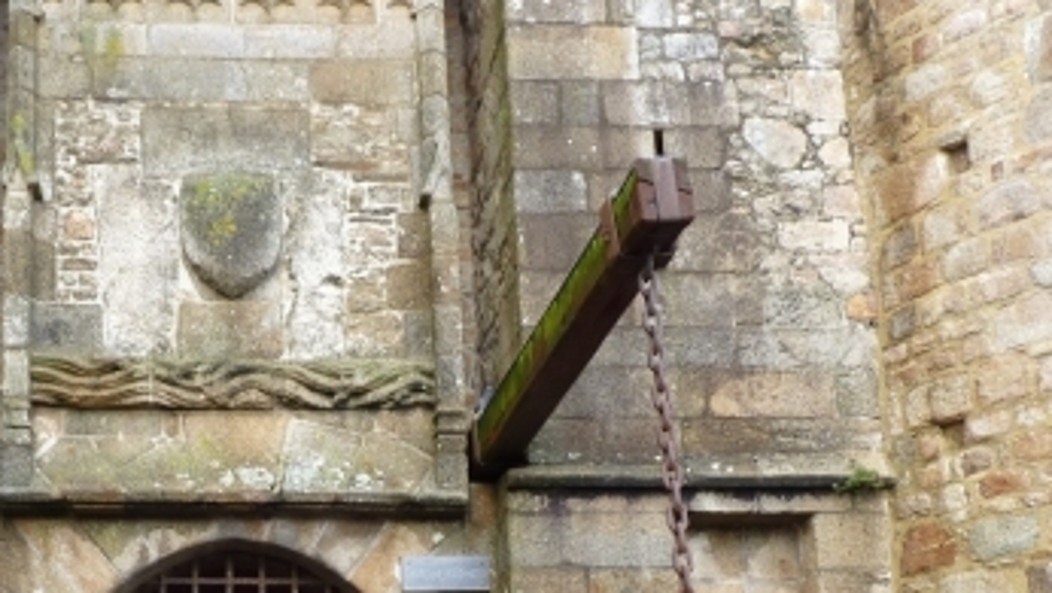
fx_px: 1423
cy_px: 620
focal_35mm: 51
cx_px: 277
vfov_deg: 22.4
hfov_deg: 39.6
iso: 80
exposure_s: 1/80
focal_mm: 4.8
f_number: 2.8
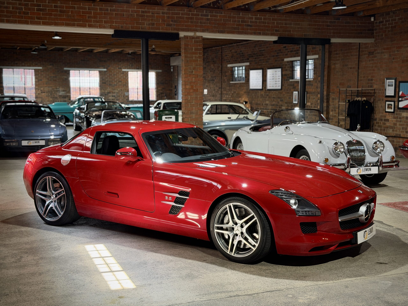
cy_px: 153
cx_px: 204
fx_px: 566
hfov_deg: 39.7
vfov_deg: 30.3
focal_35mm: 48
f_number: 1.78
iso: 250
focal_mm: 6.76
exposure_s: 1/43
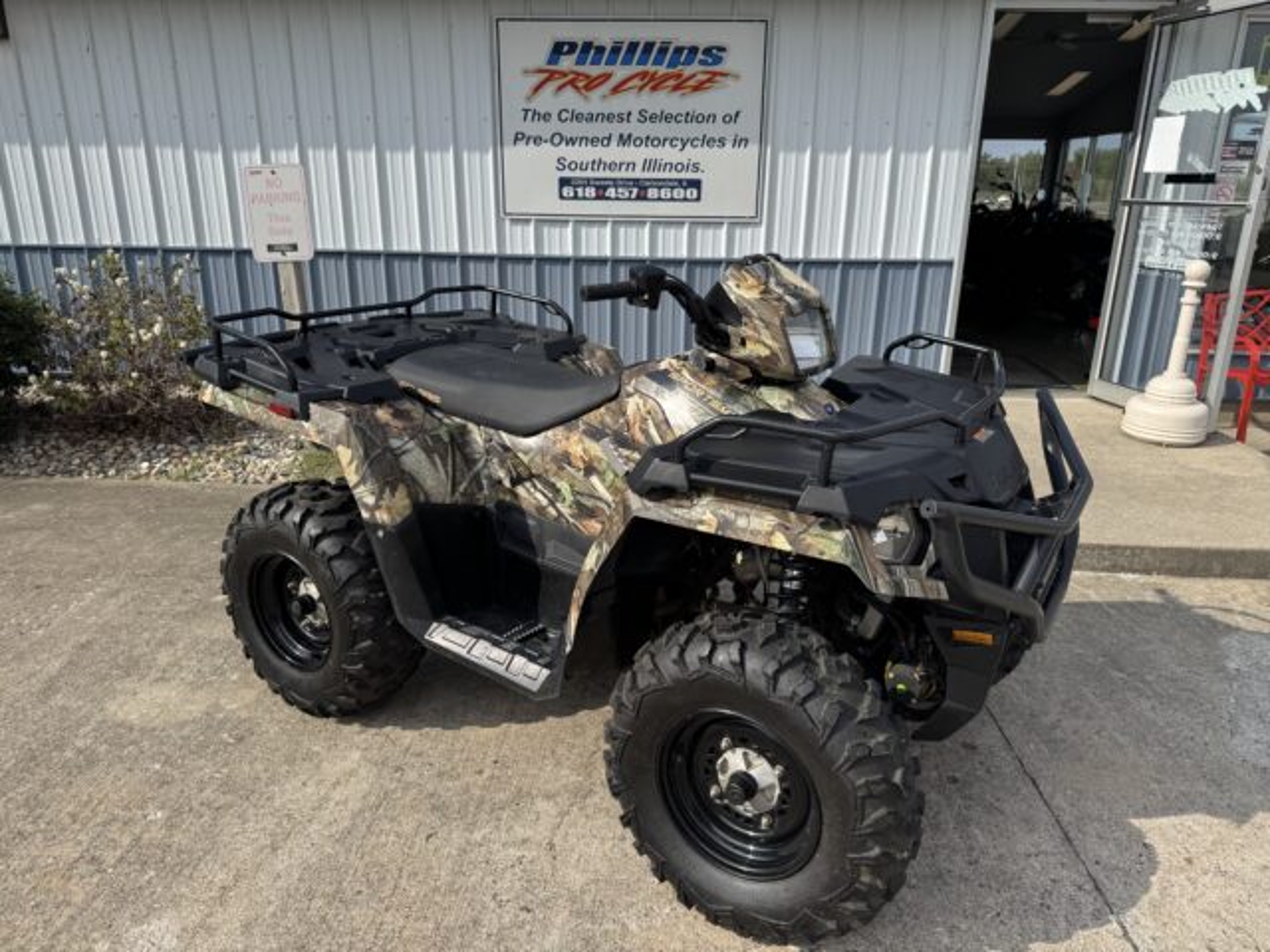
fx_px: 881
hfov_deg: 71.6
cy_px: 476
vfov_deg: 56.8
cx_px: 635
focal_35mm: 24
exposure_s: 1/4310
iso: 80
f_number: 1.78
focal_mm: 6.76
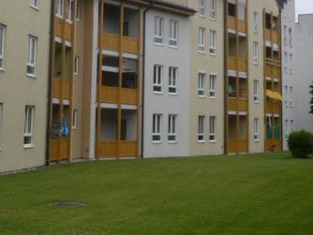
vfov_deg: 21.4
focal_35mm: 67
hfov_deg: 28.5
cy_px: 21
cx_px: 81
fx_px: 606
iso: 100
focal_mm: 5.8
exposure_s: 1/160
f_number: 8
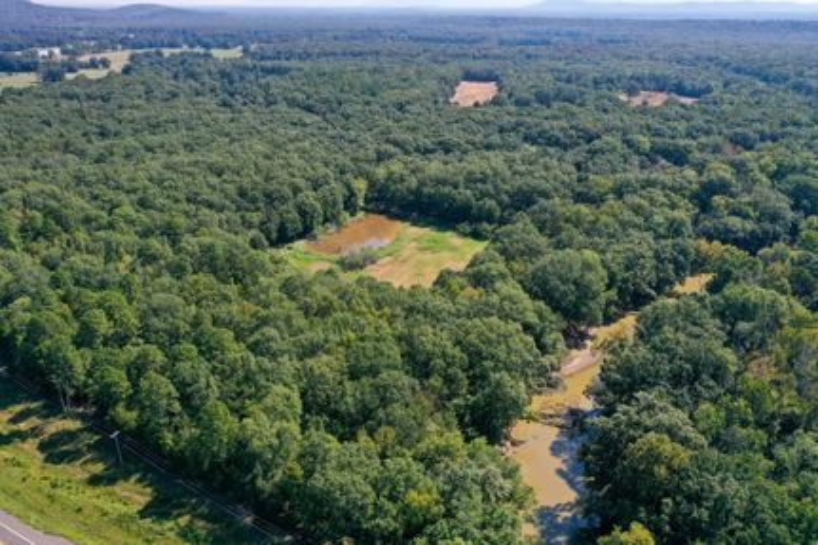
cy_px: 272
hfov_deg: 65.5
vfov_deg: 46.4
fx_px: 636
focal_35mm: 28
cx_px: 409
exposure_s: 1/400
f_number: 5.6
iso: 100
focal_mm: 10.26
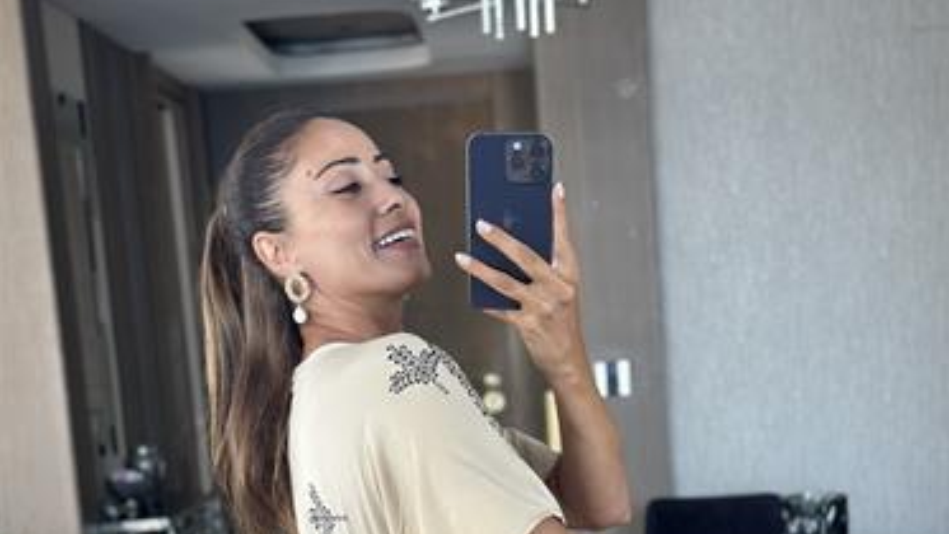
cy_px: 600
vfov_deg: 16.5
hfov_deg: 29.7
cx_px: 478
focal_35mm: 71
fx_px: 1787
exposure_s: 1/67
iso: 125
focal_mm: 6.86
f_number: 1.78
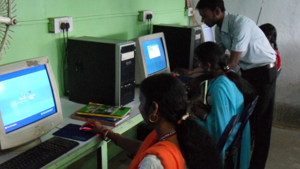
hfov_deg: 48.4
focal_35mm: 42
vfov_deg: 28.3
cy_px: 94
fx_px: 334
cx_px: 151
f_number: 2.8
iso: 400
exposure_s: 1/15
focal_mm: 6.3
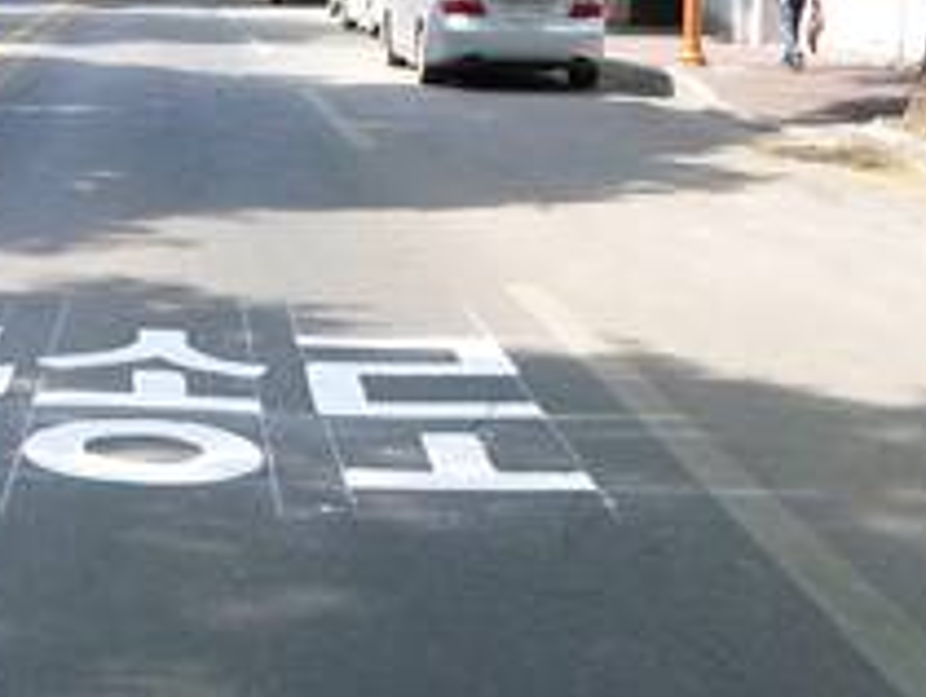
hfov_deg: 27.4
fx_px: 1848
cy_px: 37
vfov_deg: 20.8
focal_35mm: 69
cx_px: 154
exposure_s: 1/500
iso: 80
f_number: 2.5
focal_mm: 4.5
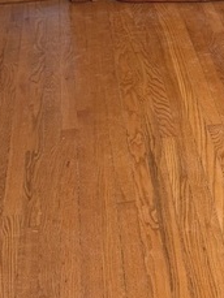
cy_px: -109
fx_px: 974
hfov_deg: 12.5
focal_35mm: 113
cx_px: 322
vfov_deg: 16.3
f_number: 1.78
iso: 160
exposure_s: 1/60
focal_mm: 6.76
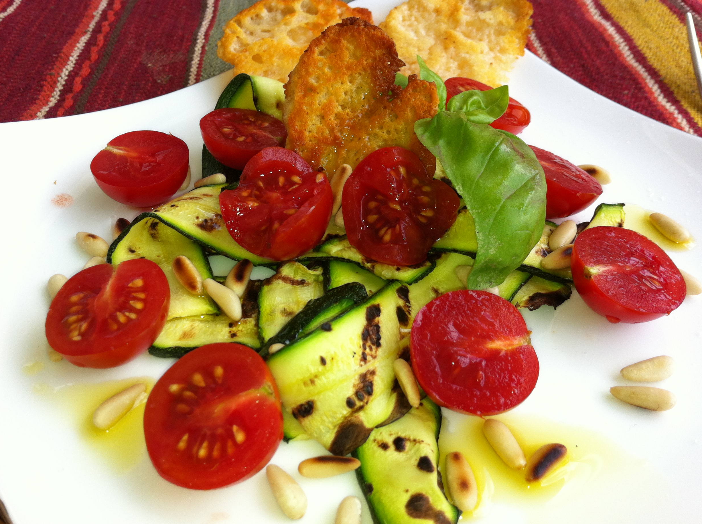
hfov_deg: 50.2
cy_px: 257
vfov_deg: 38.6
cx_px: 338
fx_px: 749
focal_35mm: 37
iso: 80
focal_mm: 3.85
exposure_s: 1/197
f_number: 2.8
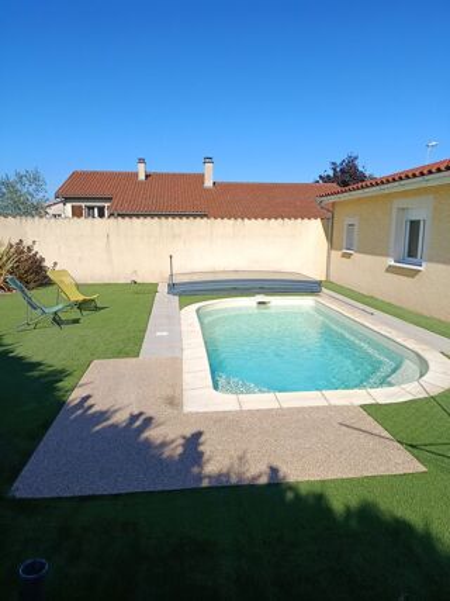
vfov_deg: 71.6
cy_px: 300
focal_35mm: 24
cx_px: 225
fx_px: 416
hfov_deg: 56.8
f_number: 1.7
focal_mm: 5.24
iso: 51
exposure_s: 1/737
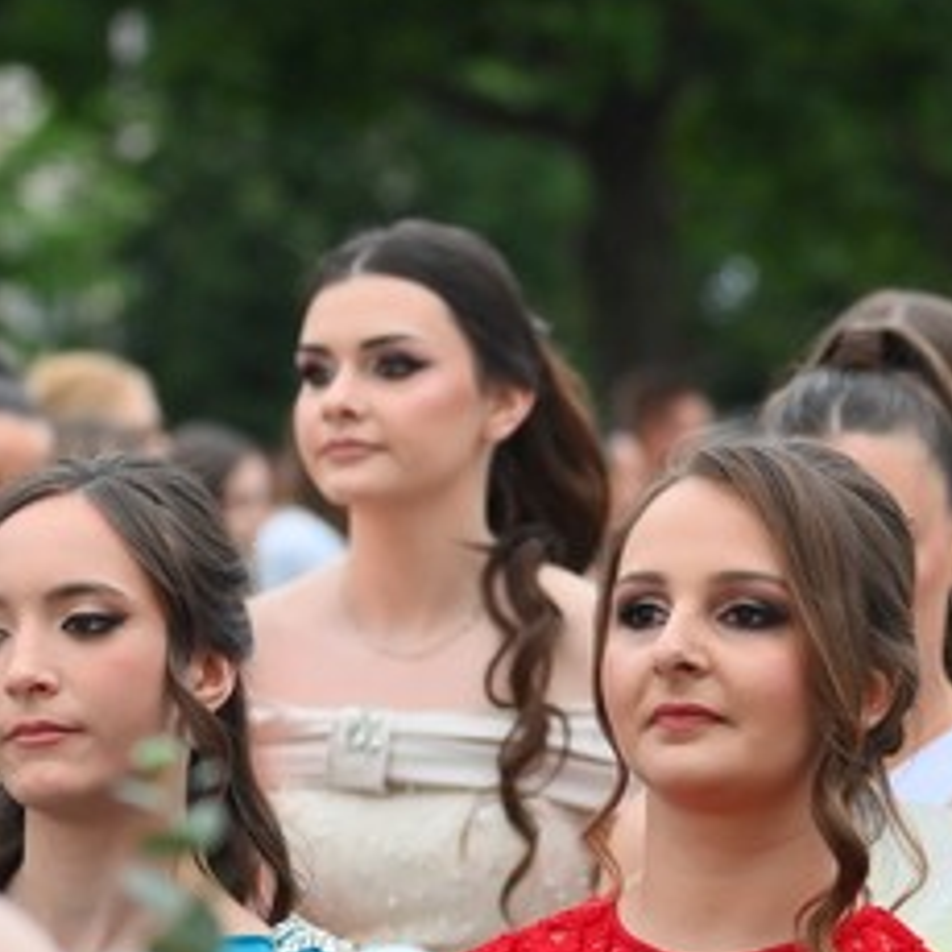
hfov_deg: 8.4
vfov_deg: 8.4
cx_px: 654
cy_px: 780
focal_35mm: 207
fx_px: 6441
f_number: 2.8
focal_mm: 70
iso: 1600
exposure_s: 1/800
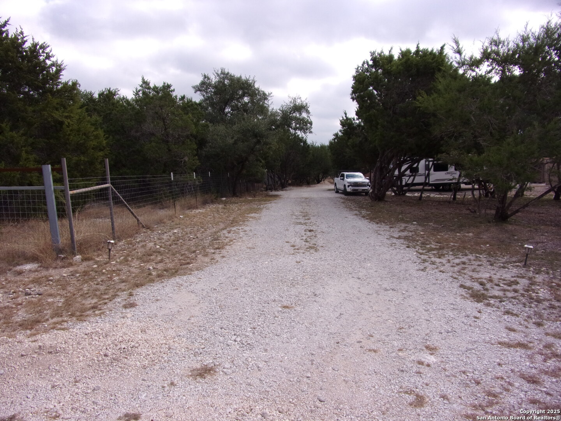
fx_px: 389
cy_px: 210
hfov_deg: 71.6
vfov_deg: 56.8
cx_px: 280
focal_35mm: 24
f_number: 3.3
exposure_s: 1/1000
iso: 80
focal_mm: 4.3
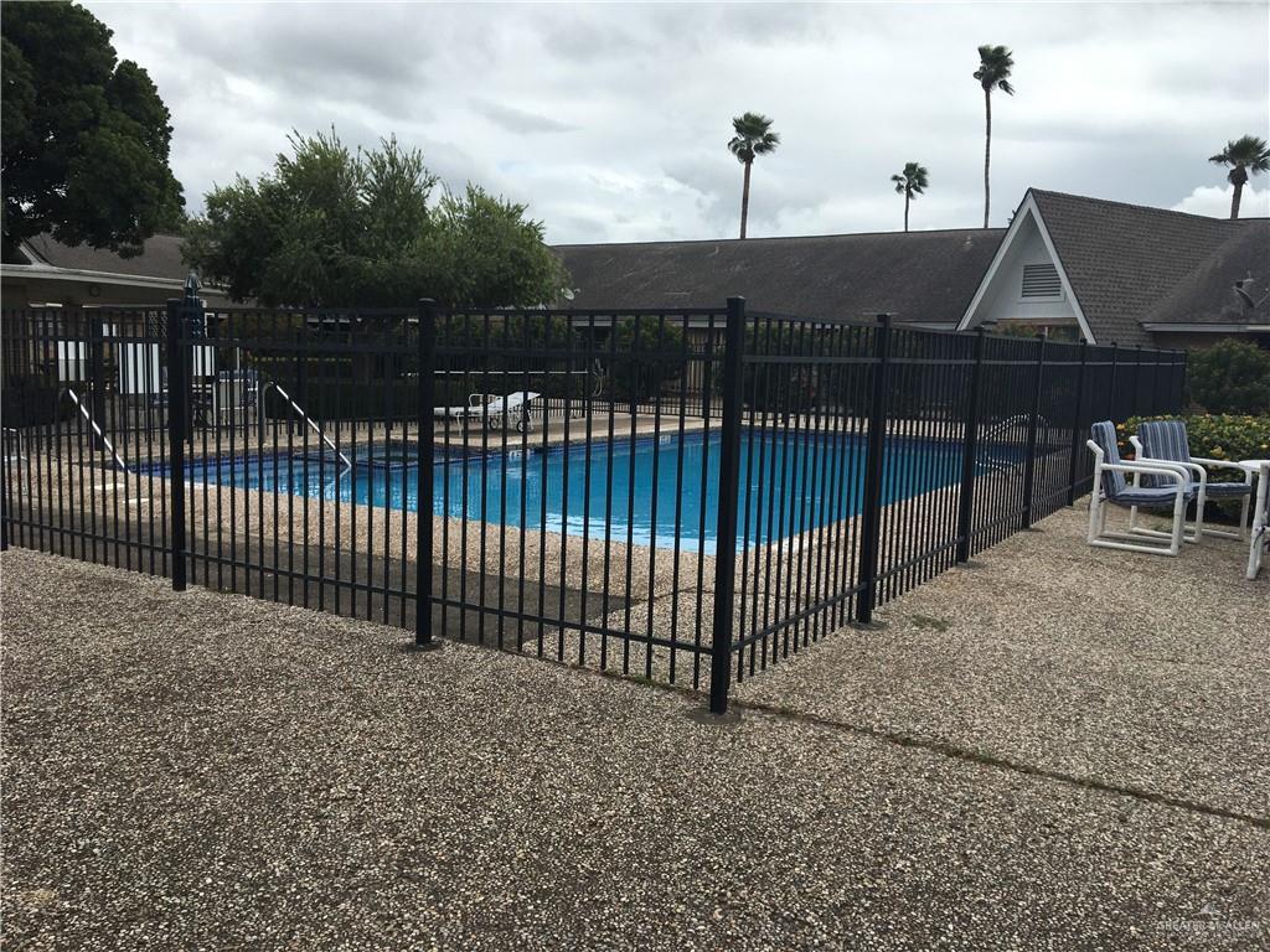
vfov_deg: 48.2
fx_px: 1064
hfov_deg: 61.7
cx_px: 635
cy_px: 476
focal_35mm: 29
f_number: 2.2
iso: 25
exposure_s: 1/2262
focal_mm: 4.15
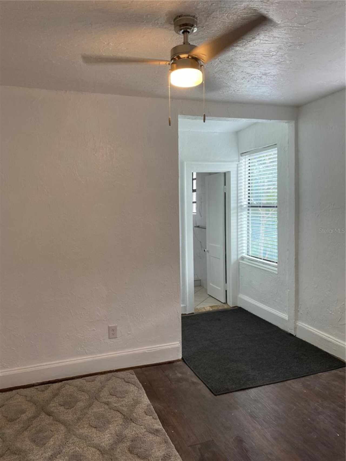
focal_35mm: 26
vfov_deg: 67.3
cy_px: 230
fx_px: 346
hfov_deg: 53.1
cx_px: 173
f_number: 1.8
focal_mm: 4.25
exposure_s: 1/60
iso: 64
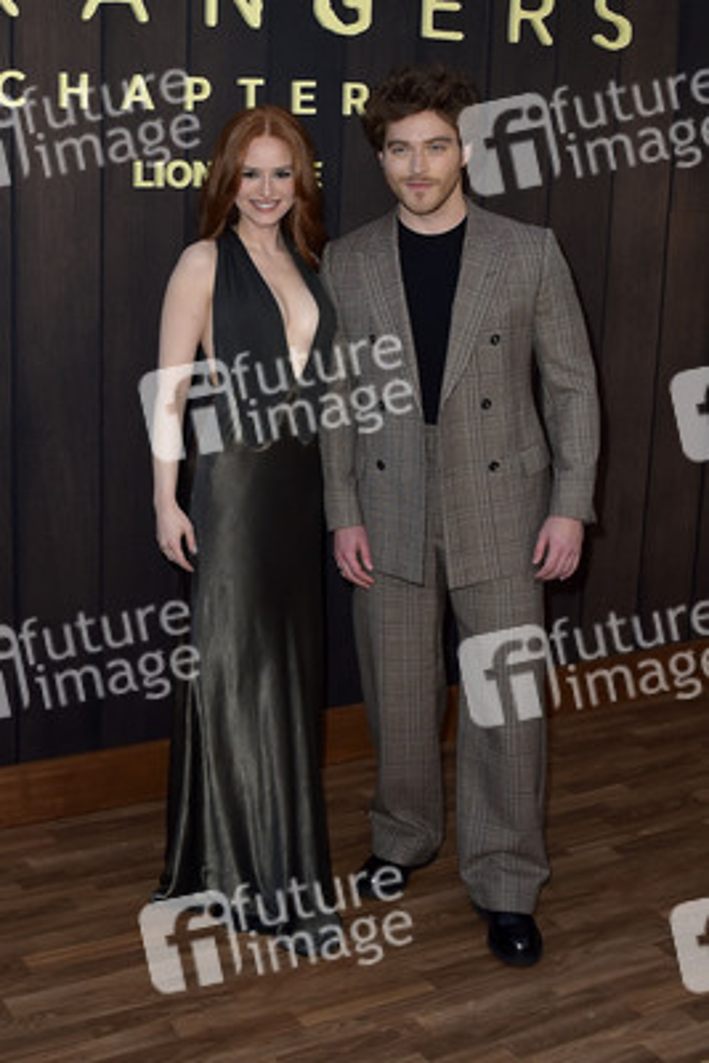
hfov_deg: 41.1
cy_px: 532
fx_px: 944
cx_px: 354
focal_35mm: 32
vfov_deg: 58.7
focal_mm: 32
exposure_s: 1/250
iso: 400
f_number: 6.3
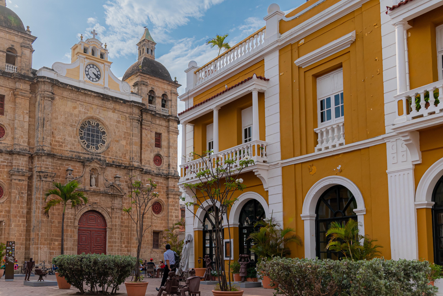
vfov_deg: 40.8
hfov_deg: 57.7
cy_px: 109
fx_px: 394
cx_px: 157
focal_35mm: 32
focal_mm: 24
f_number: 2.8
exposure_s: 1/8000
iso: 160
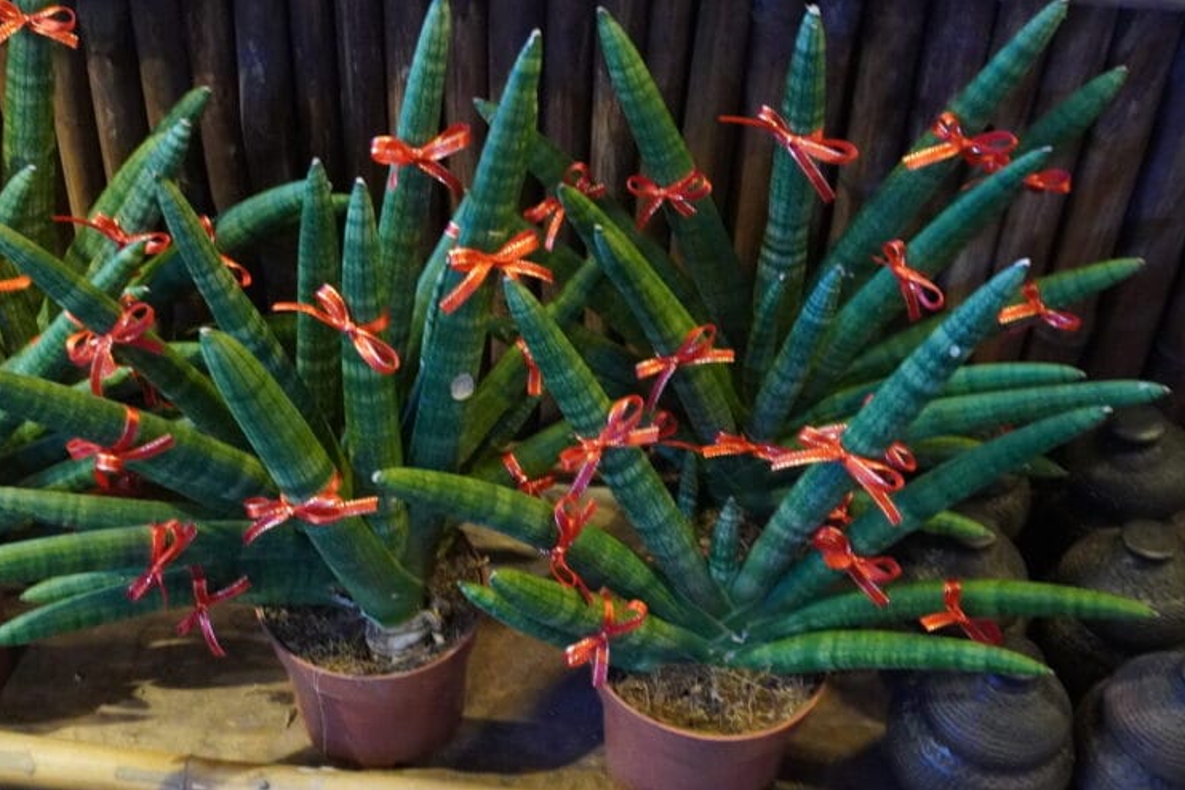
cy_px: 340
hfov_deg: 41.2
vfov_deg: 28.2
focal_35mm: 48
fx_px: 1570
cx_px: 472
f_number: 6.3
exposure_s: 1/25
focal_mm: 23
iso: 6400
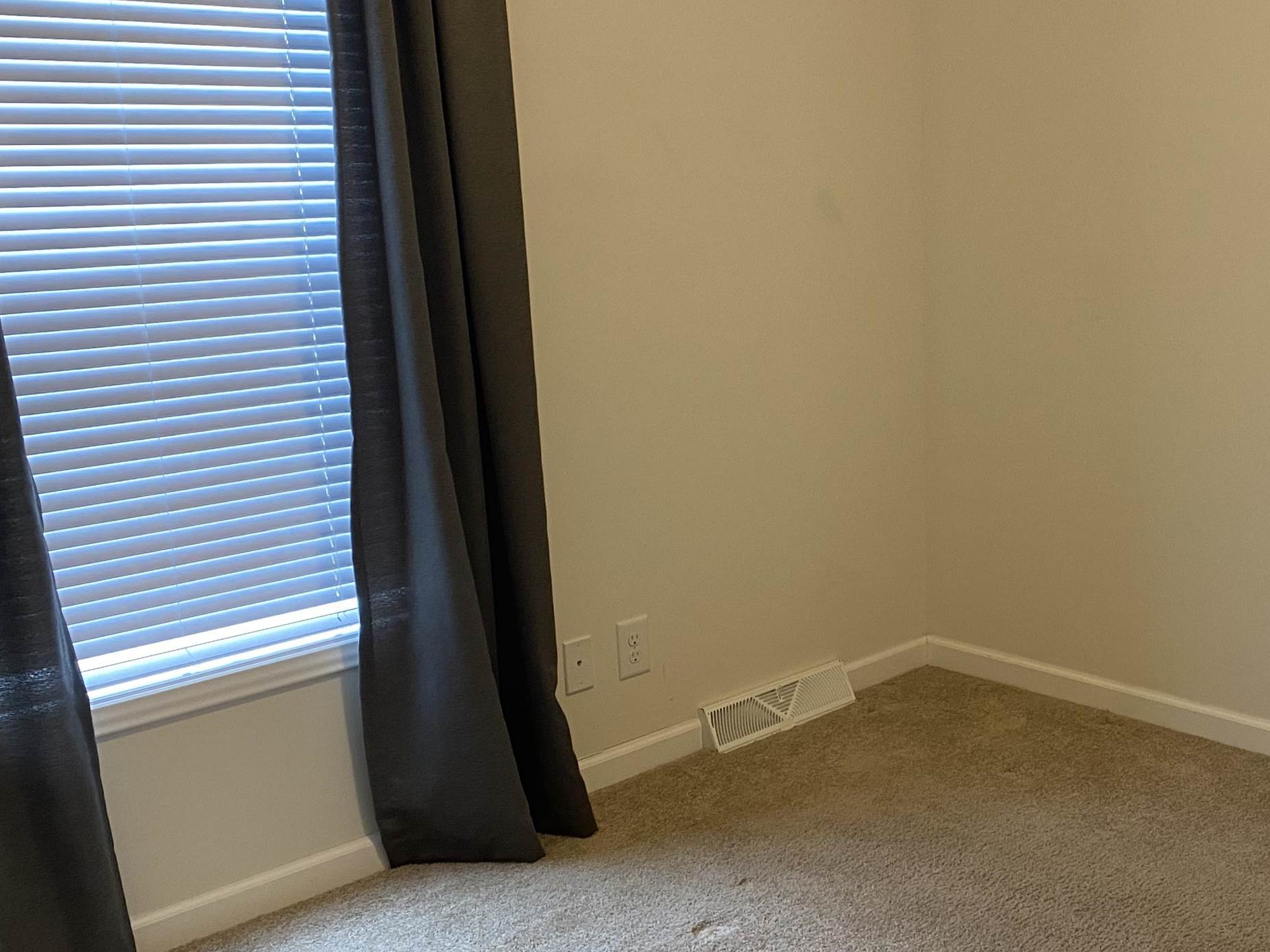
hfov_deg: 42.7
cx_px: 925
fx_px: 1578
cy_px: 526
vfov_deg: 33.6
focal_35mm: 43
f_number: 1.8
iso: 125
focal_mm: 4.25
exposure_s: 1/60
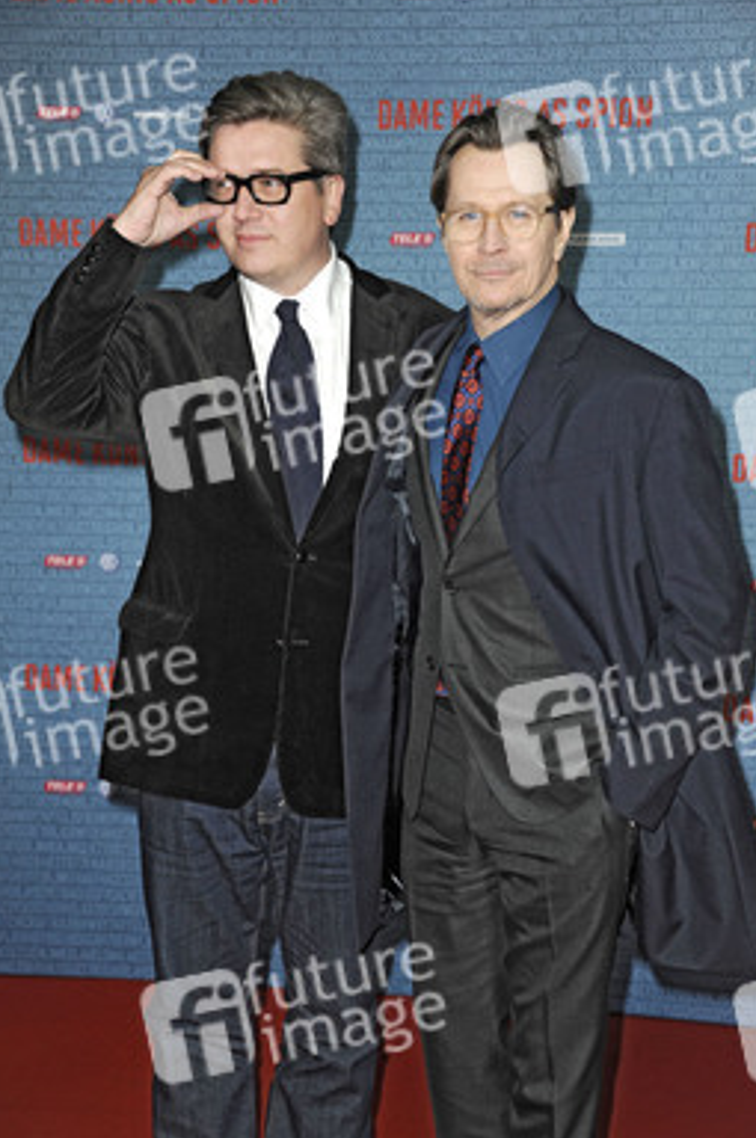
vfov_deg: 27.7
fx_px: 2306
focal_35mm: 73
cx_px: 379
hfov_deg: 18.6
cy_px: 569
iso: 800
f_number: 5.6
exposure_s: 1/125
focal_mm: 70
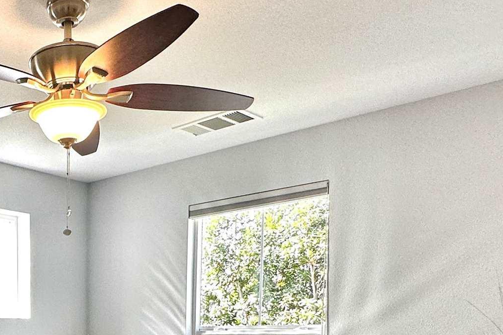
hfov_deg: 39.2
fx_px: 615
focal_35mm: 44
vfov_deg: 27.4
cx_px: -3
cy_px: 385
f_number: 2.2
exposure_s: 1/120
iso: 100
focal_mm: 2.22
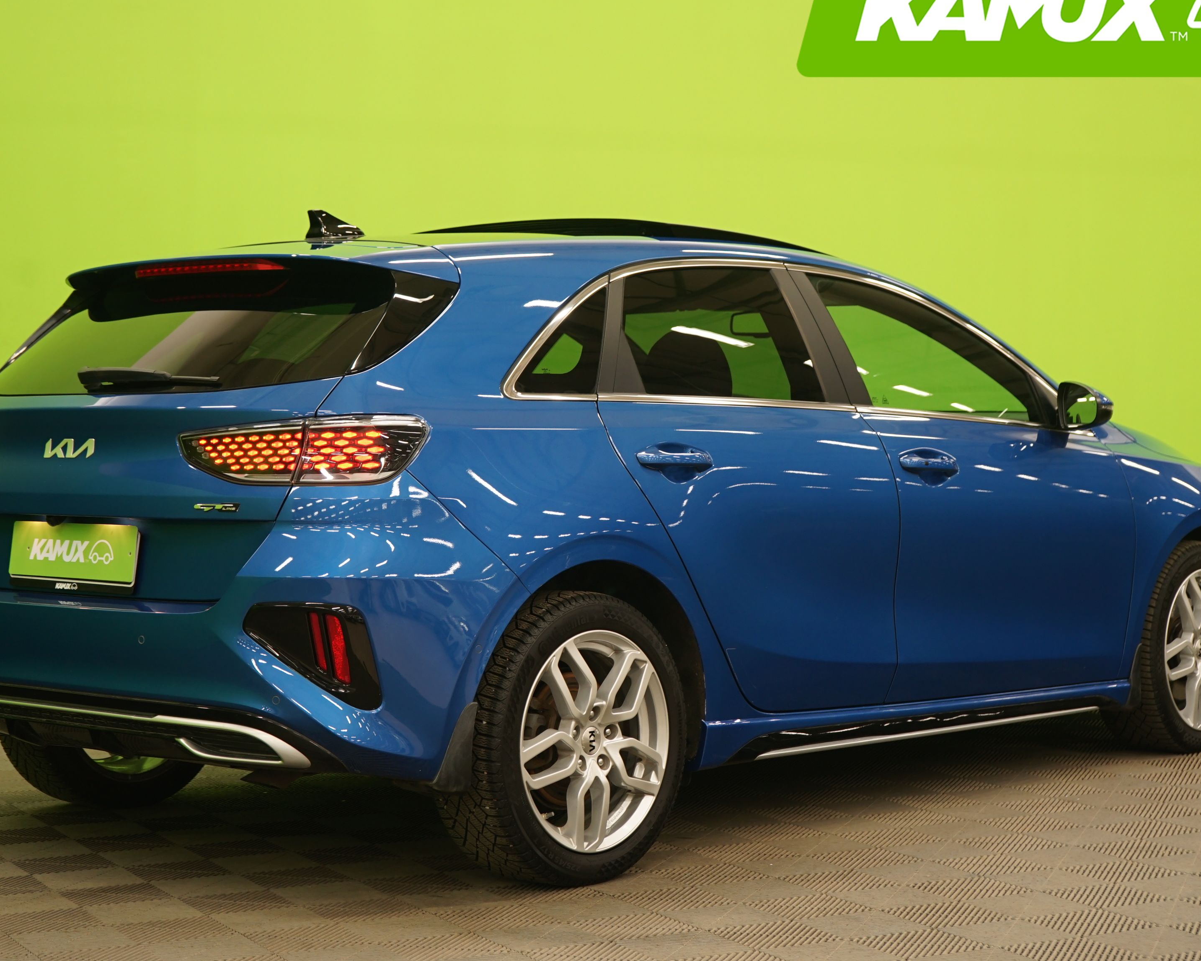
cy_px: 432
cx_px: 589
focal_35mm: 67
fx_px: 2382
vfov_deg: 22.8
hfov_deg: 28.3
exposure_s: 1/6
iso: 400
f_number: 5
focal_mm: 52
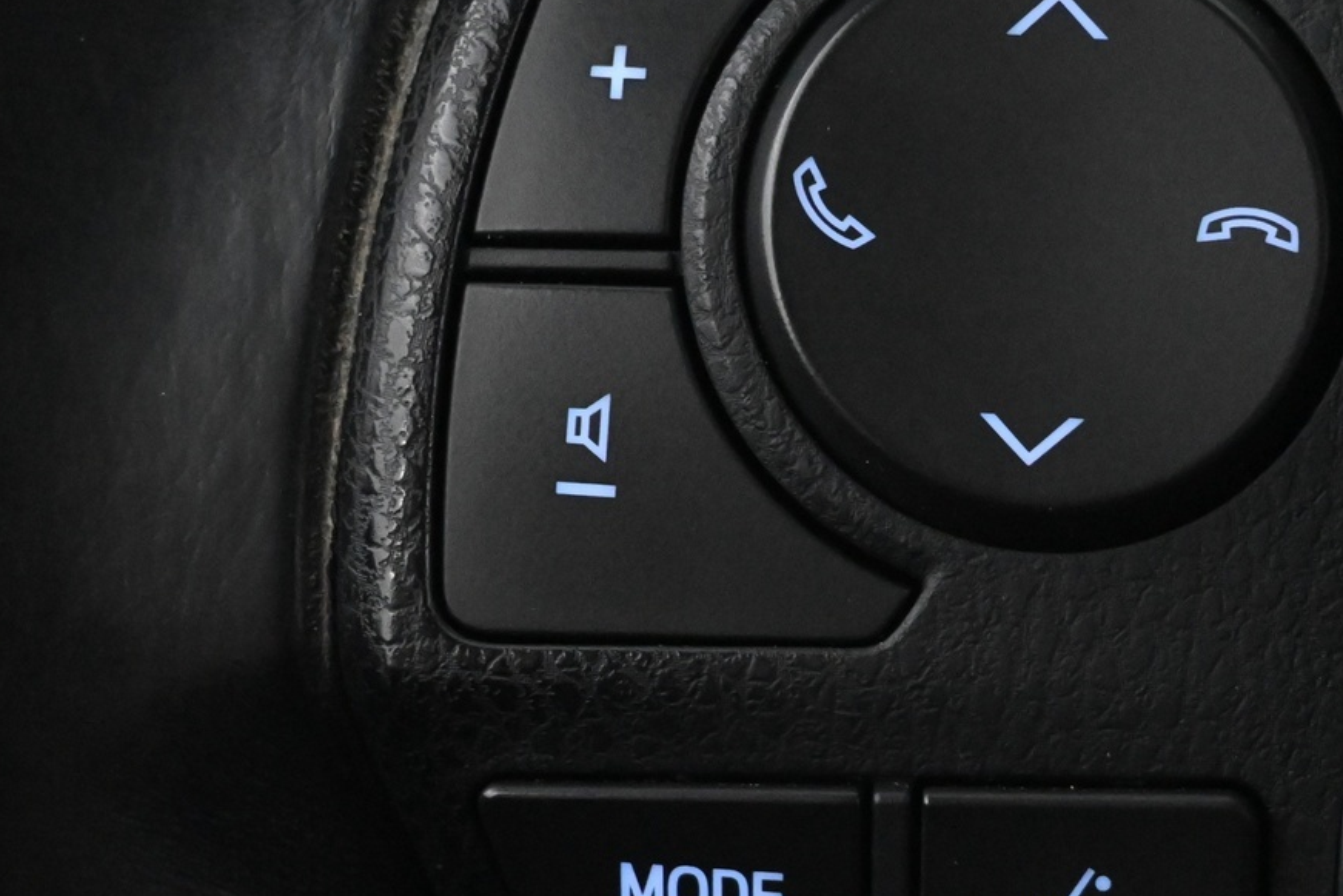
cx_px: 1009
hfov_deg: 22.0
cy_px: 540
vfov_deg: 14.9
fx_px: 3430
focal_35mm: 92
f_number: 5
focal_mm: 33
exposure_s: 1/50
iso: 7200
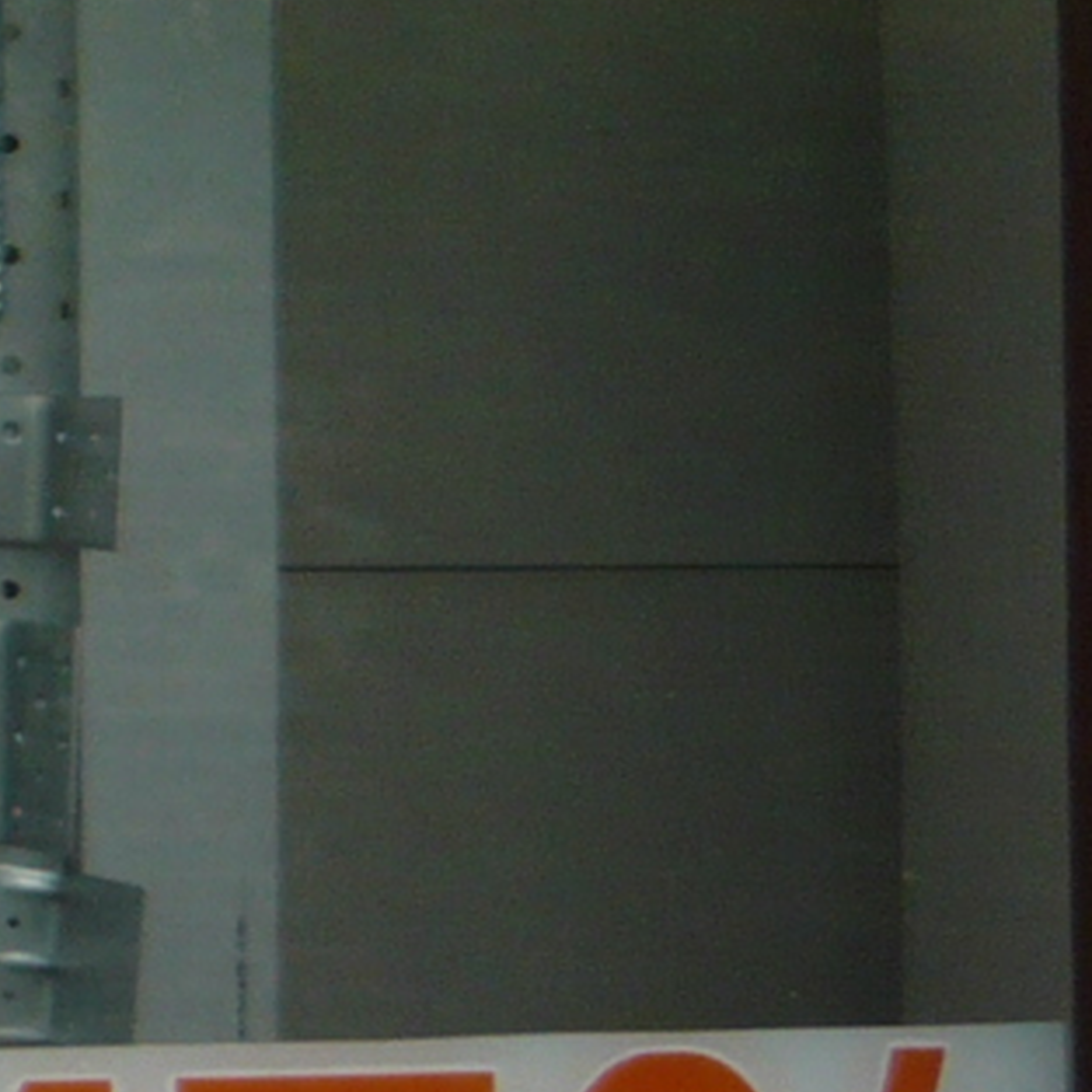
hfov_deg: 7.7
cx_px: -2463
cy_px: -112
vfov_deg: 9.1
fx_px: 6817
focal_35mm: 191
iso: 100
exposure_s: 1/400
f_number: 2.8
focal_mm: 5.5
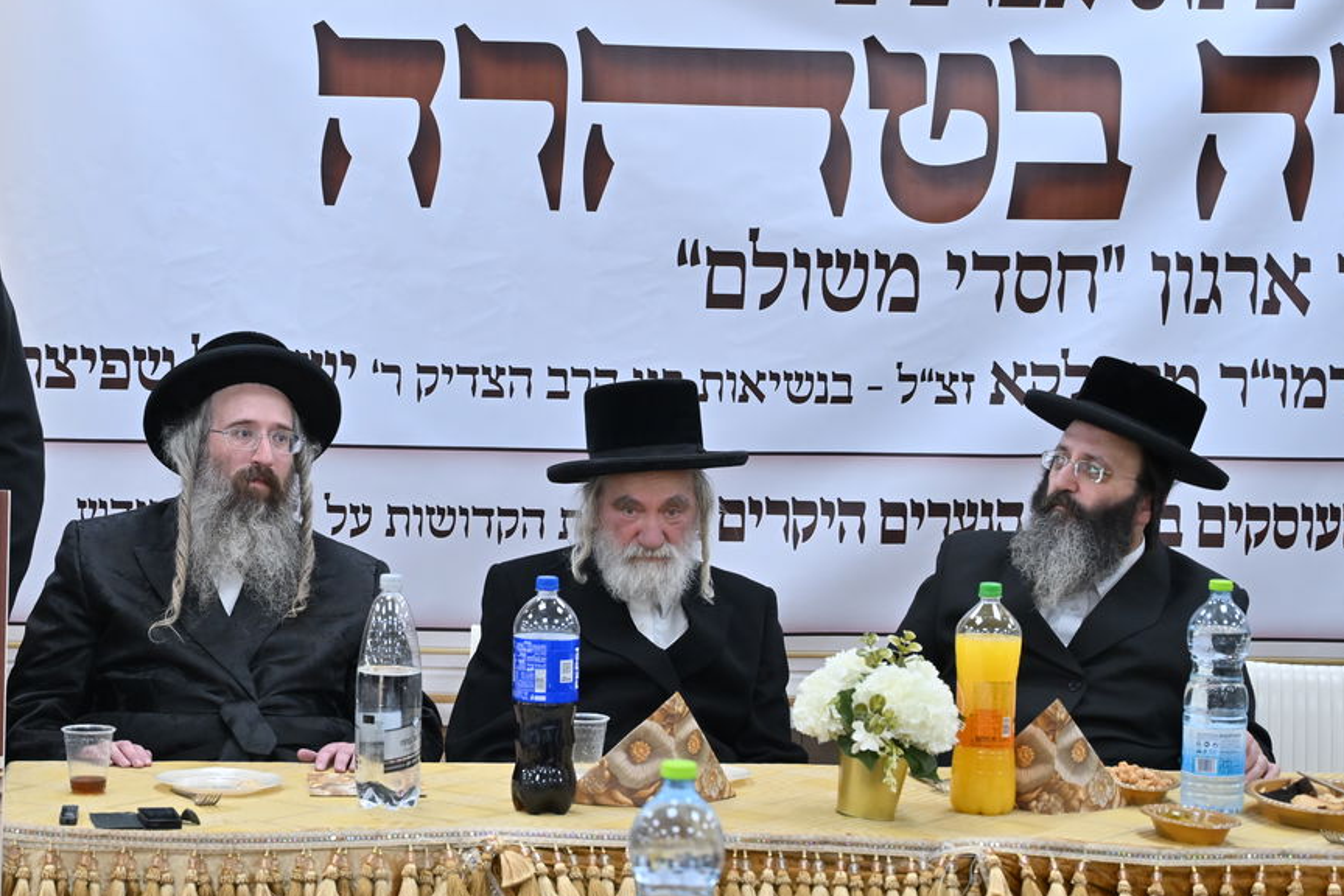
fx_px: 3024
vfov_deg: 16.9
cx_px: 316
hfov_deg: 24.7
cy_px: 485
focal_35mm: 81
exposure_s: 1/200
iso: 1000
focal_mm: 50
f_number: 5
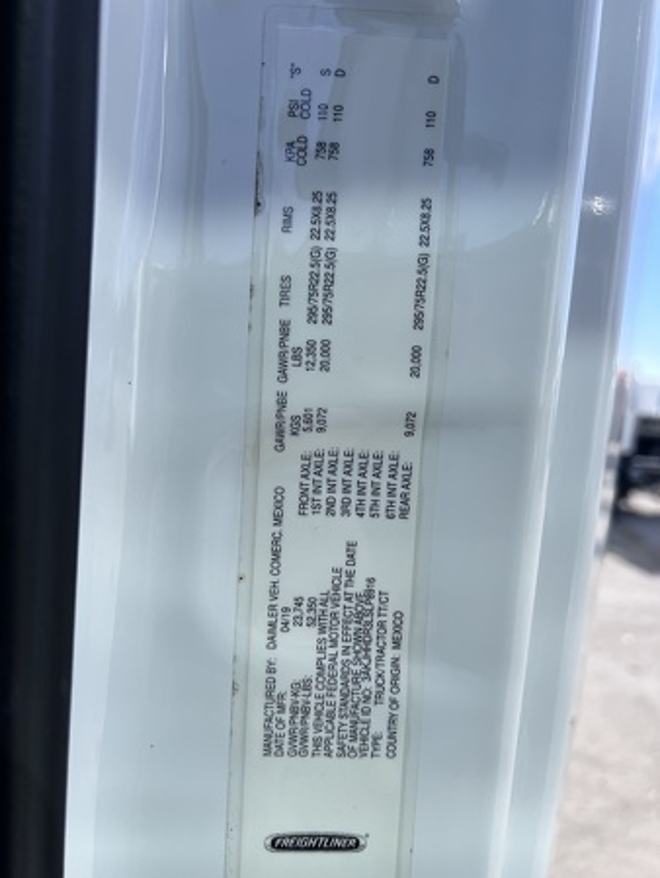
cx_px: 330
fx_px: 660
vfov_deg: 67.3
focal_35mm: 26
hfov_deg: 53.1
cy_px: 439
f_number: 1.5
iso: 50
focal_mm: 5.7
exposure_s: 1/2513
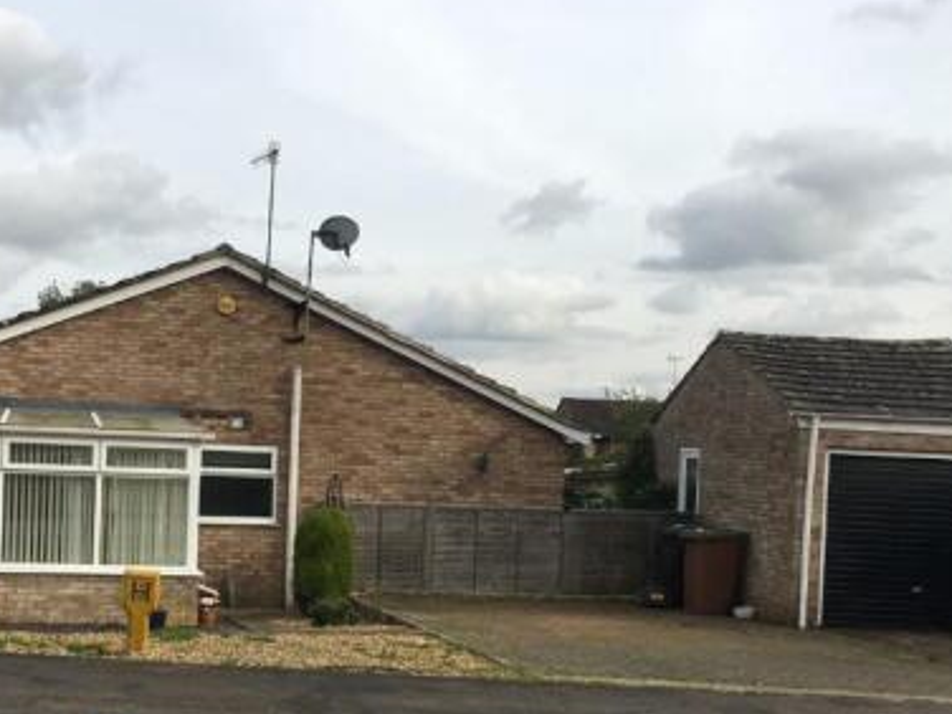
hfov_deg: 41.5
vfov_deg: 31.9
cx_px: 310
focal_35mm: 45
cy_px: 480
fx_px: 1238
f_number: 2.2
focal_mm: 4.15
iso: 25
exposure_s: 1/1068
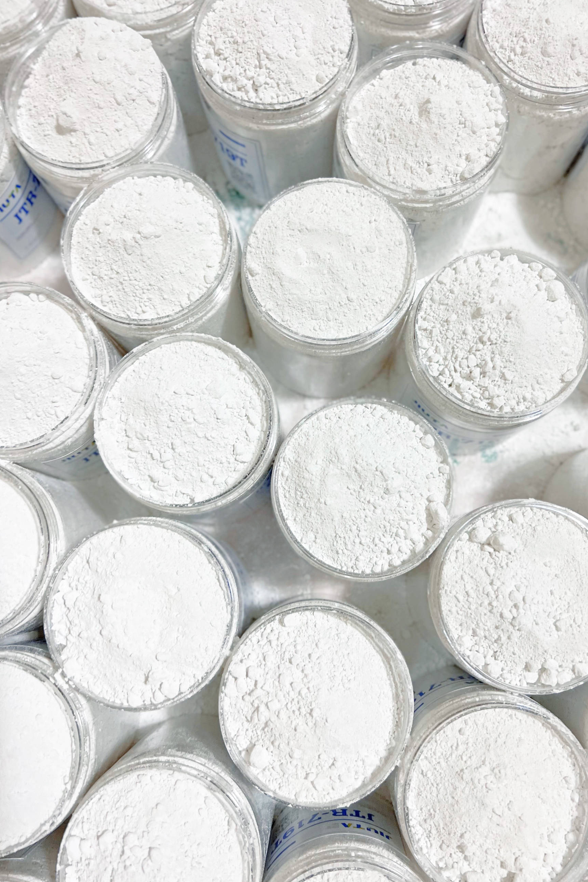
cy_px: 442
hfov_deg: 46.4
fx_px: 686
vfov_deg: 65.5
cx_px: 309
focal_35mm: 28
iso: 125
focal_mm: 5.7
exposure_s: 1/50
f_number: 1.5
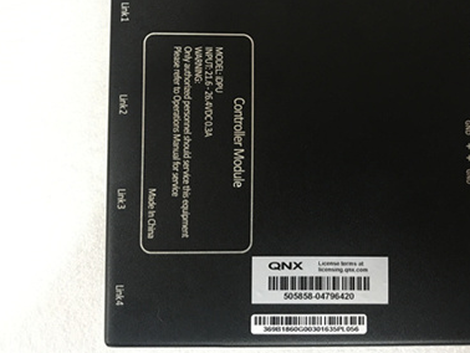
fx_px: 503
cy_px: 146
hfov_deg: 49.5
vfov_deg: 38.6
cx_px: 302
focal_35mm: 37
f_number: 1.8
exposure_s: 1/17
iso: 100
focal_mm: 3.99
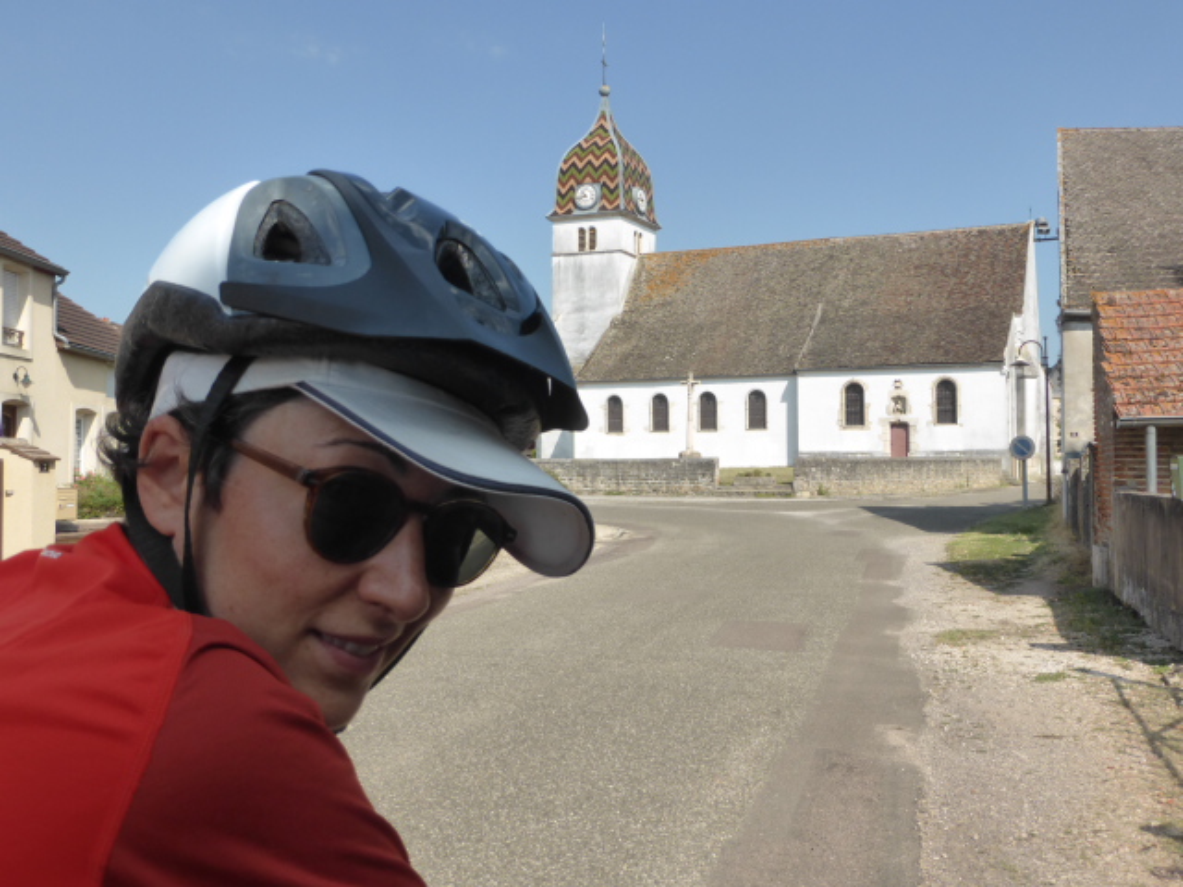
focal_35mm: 35
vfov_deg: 40.7
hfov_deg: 52.6
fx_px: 1196
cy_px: 444
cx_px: 592
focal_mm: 6.1
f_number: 3.7
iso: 160
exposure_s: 1/1000
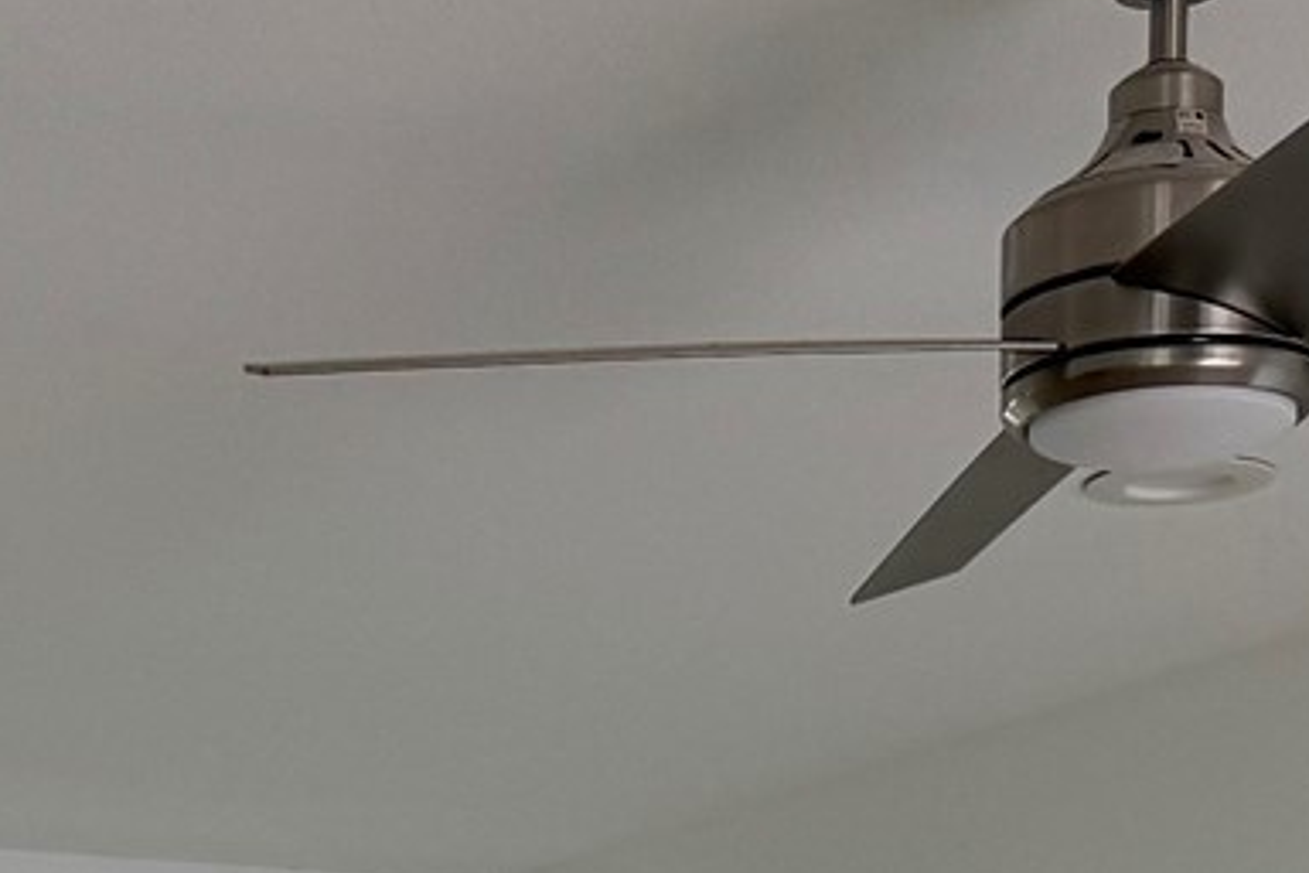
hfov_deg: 15.1
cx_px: -61
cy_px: 2476
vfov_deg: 8.8
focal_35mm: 133
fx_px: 4836
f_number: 1.78
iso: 80
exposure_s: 1/125
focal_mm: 6.76
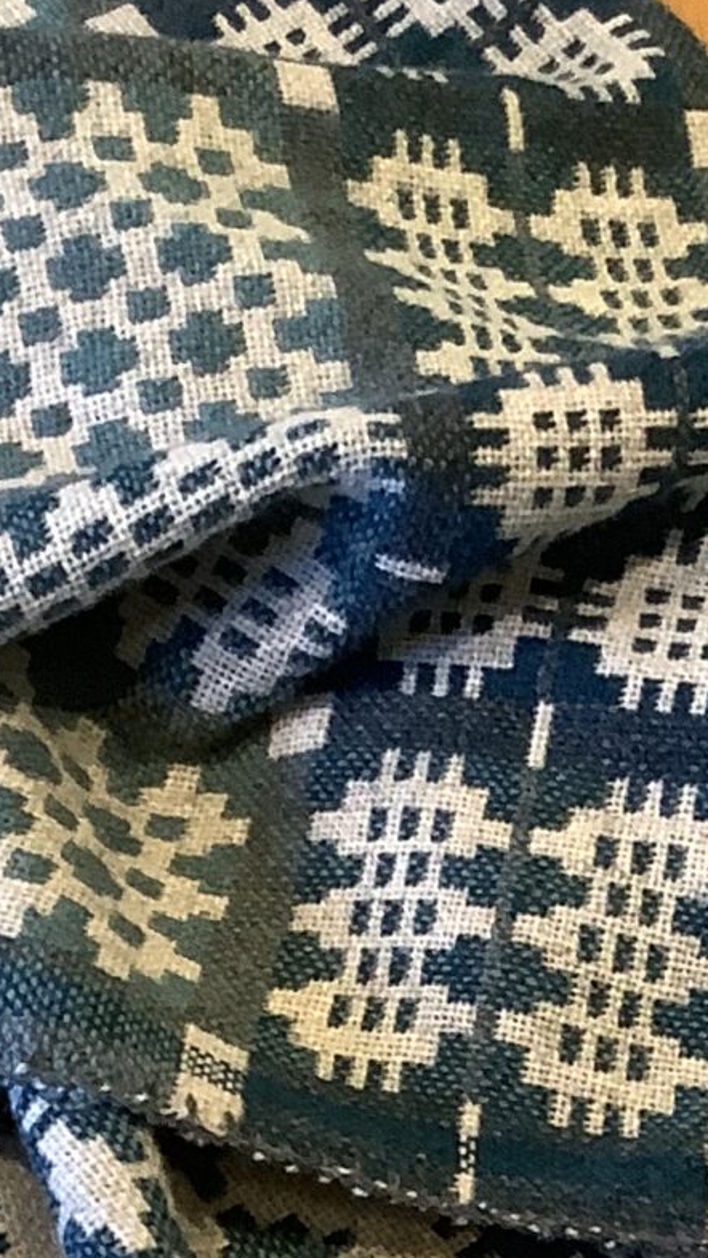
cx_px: 287
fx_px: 3672
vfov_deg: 18.4
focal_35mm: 110
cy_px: 1540
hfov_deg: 11.0
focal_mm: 3.3
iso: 160
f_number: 2.4
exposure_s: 1/50
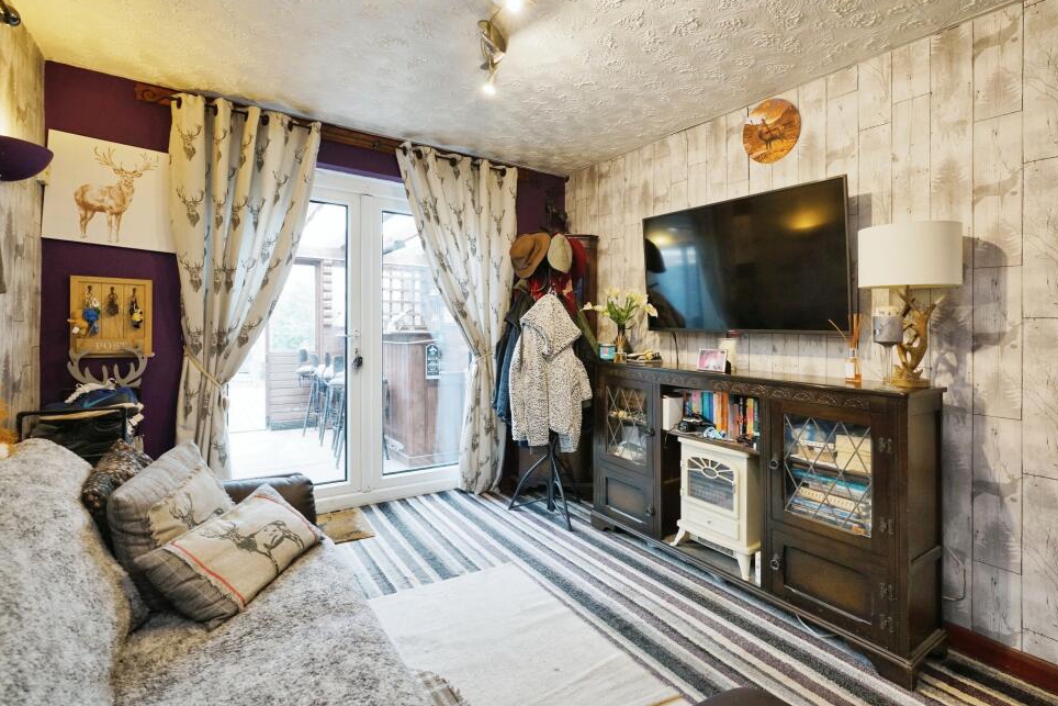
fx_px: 500
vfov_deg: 70.4
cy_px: 343
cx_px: 538
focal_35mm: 17
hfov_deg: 93.3
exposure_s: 1/20
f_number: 8
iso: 2000
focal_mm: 16
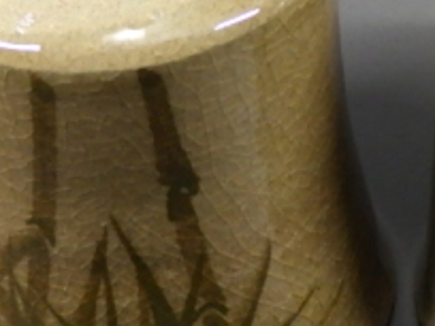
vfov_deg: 9.3
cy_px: 66
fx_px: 2011
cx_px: 384
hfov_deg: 12.3
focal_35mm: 160
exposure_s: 1/60
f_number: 4.4
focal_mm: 9.1
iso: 400
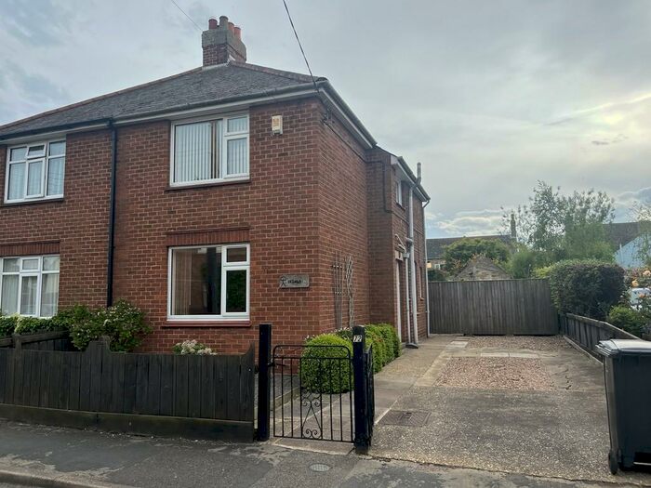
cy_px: 244
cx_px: 326
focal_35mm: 26
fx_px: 489
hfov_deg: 67.3
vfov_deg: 53.1
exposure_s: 1/3135
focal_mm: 5.1
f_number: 1.6
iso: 50
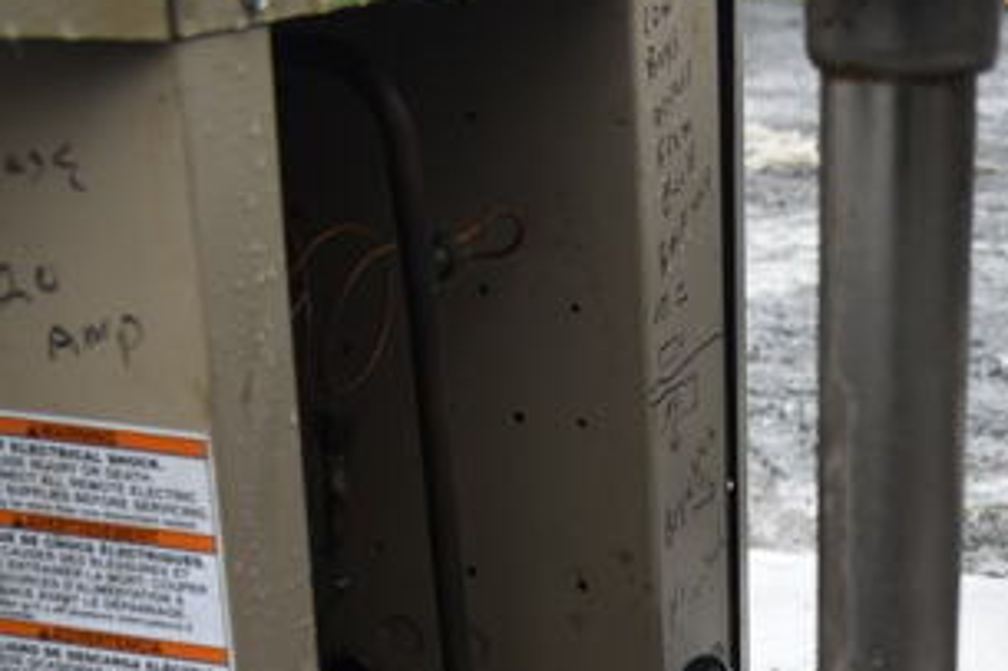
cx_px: 955
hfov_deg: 24.2
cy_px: 1198
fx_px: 2267
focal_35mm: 81
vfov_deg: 14.8
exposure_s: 1/60
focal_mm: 18
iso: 100
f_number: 4
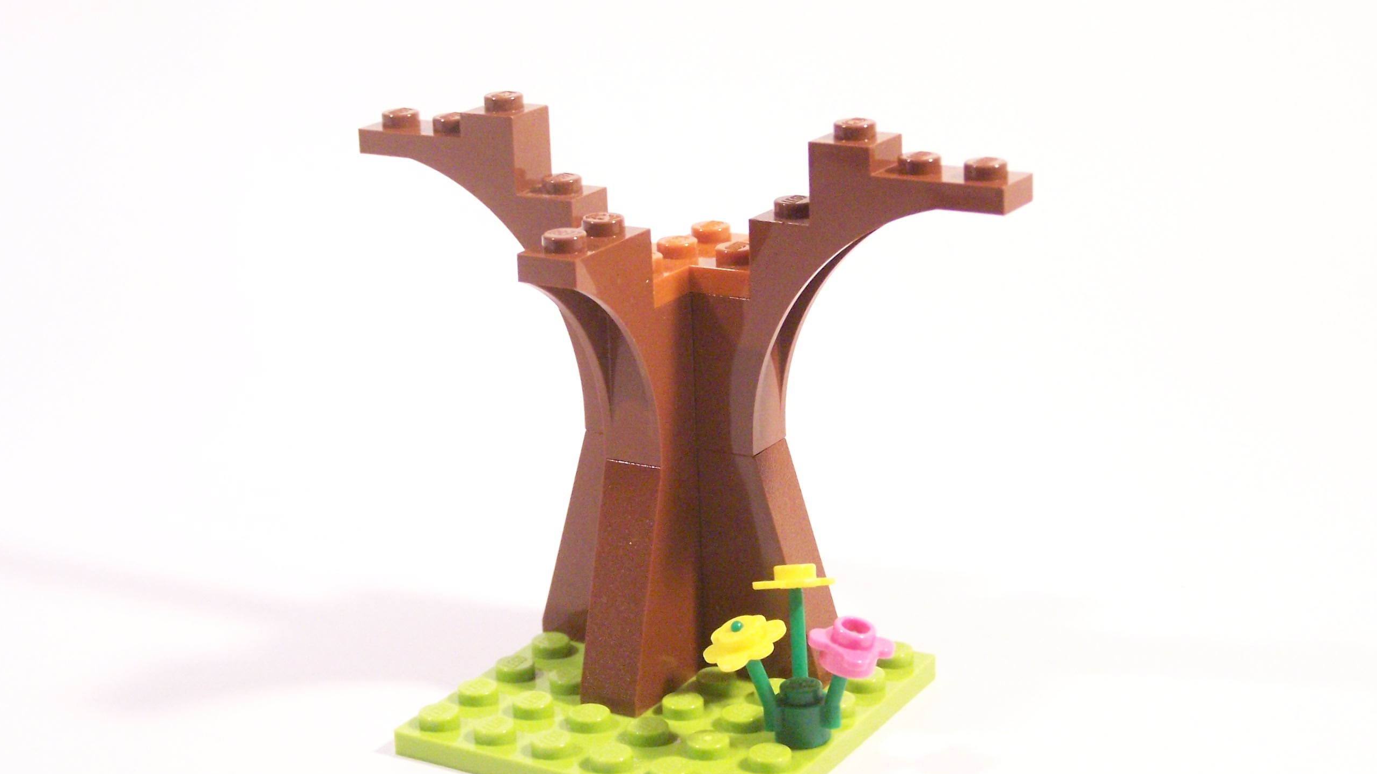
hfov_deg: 30.2
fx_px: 2556
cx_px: 687
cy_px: 388
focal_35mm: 70
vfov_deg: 17.2
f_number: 3.2
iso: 400
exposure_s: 1/45
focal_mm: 10.7
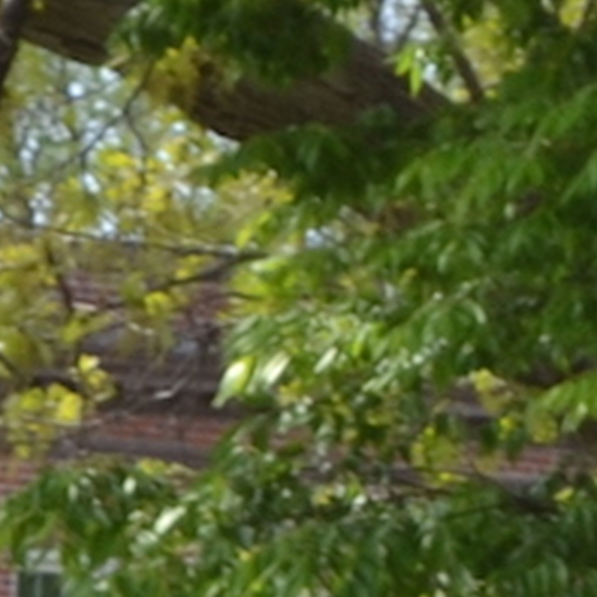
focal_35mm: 711
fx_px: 13873
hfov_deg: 2.5
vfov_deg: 2.4
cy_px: 1568
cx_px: 998
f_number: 6.3
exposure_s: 1/160
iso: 100
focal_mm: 48
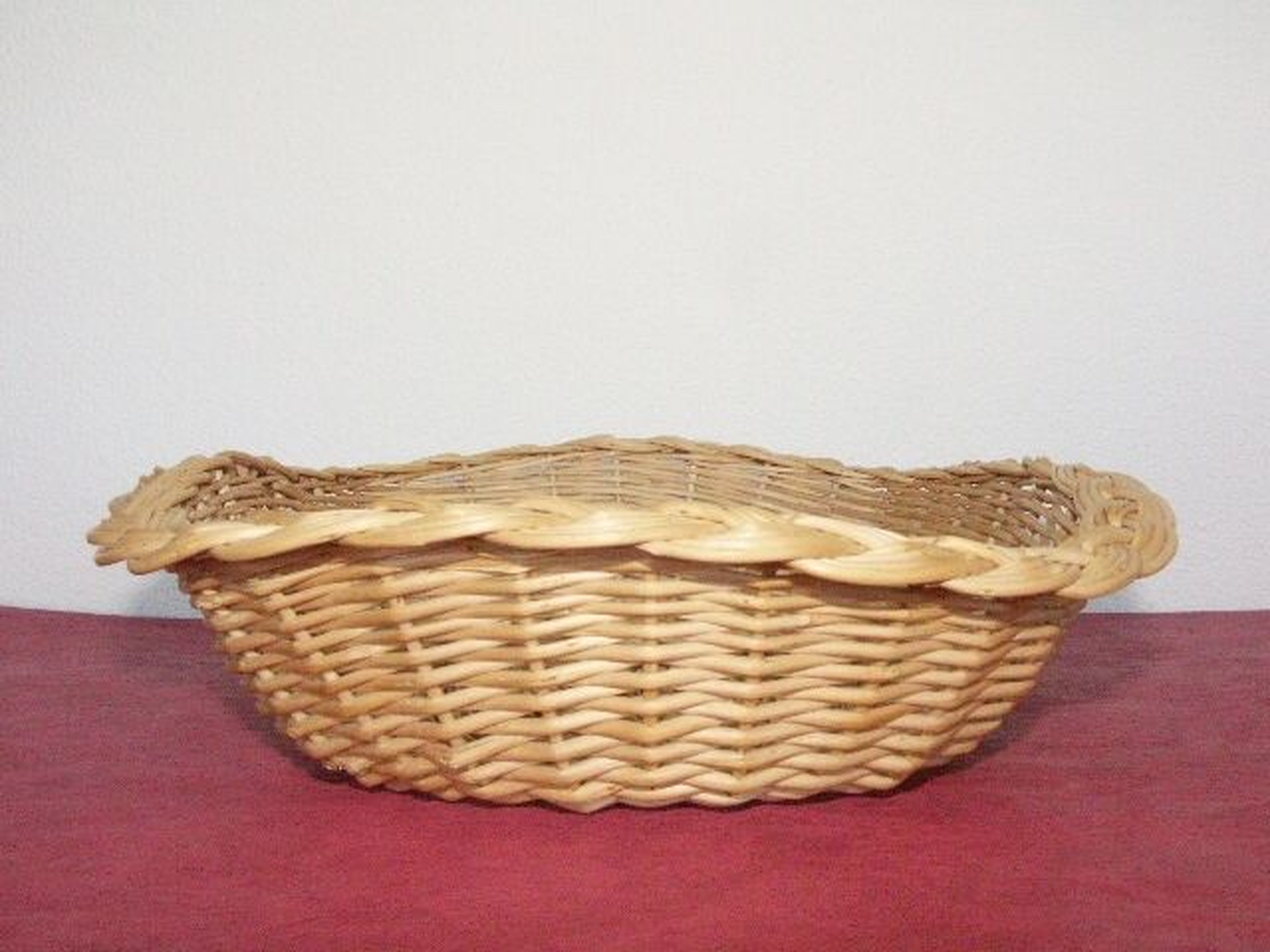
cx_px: 635
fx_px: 1101
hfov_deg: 60.0
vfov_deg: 46.8
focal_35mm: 30
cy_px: 476
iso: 400
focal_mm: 7.74
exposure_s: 1/60
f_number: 8
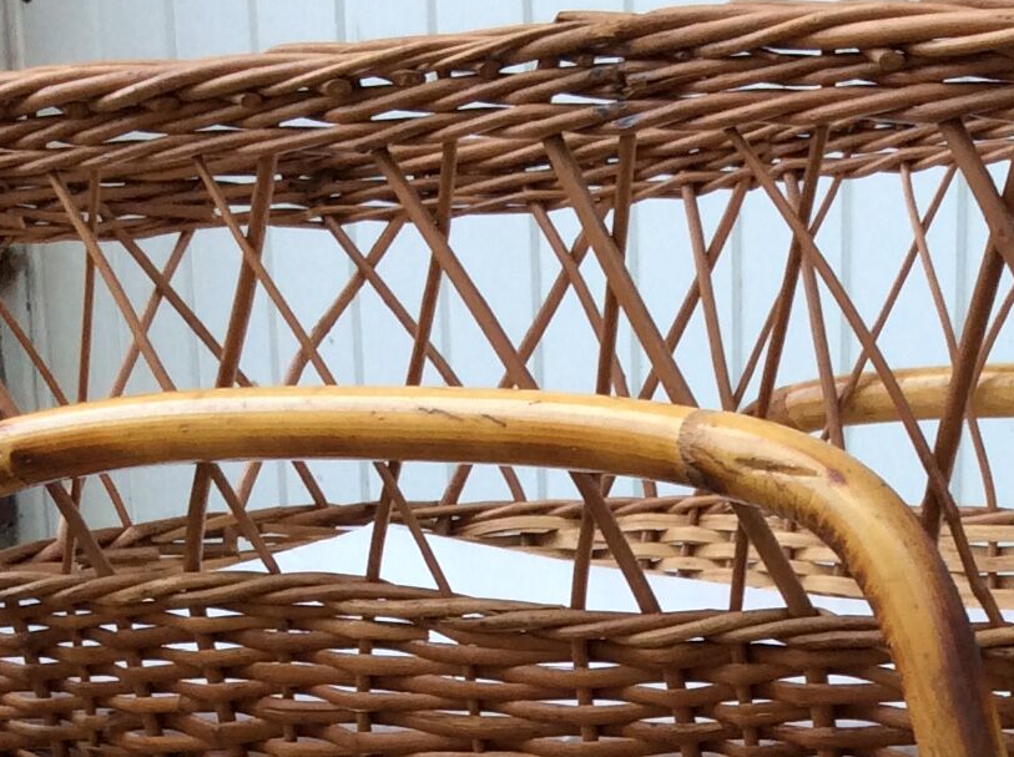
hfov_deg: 19.1
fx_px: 2983
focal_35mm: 102
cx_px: 809
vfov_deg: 13.6
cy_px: 1136
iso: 32
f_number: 2.4
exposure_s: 1/106
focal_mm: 3.3
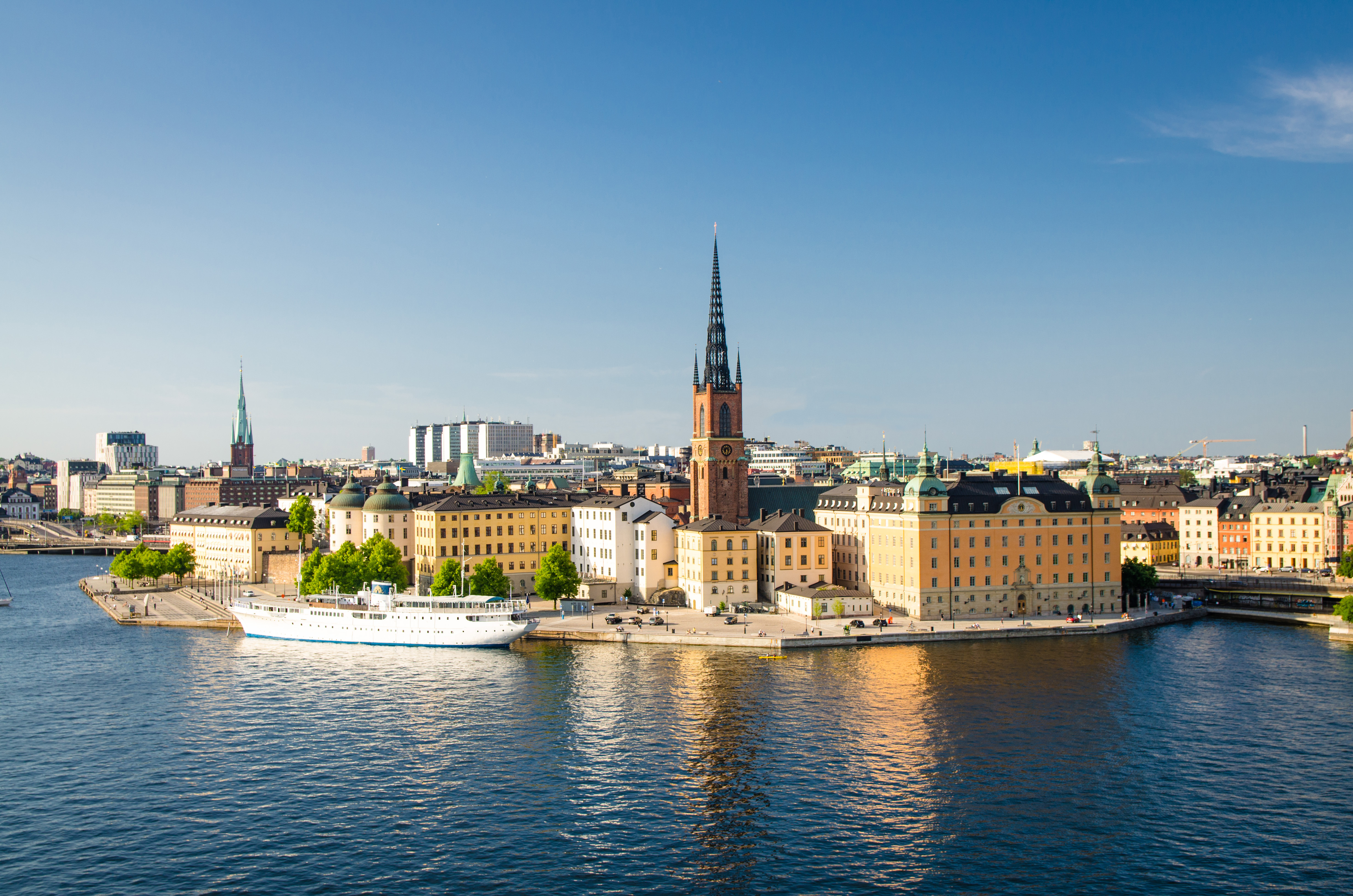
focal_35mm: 44
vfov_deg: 30.7
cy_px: 448
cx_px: 676
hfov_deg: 45.0
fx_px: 1631
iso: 100
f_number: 6.3
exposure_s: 1/80
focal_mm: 29
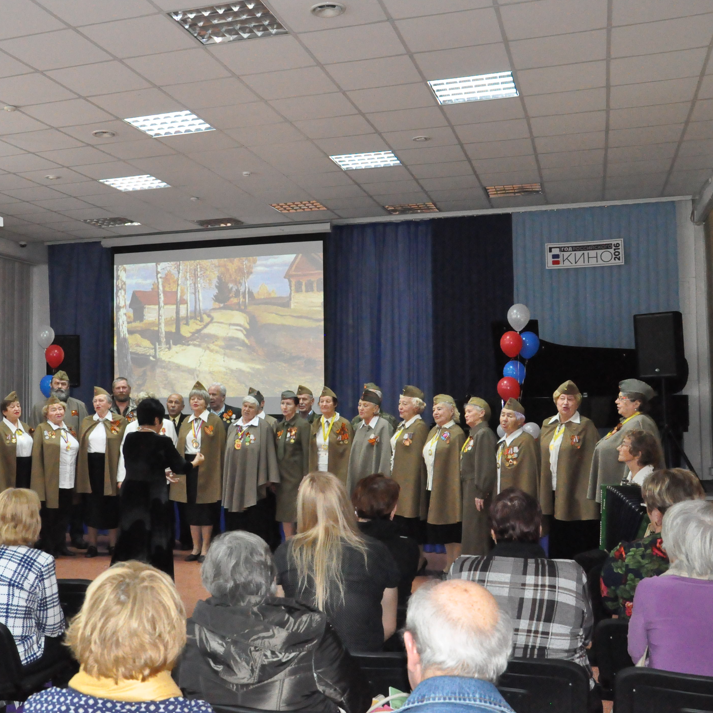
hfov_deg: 40.5
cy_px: 359
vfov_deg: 41.3
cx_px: 216
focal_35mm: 41
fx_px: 947
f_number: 6.3
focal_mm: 21
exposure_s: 1/80
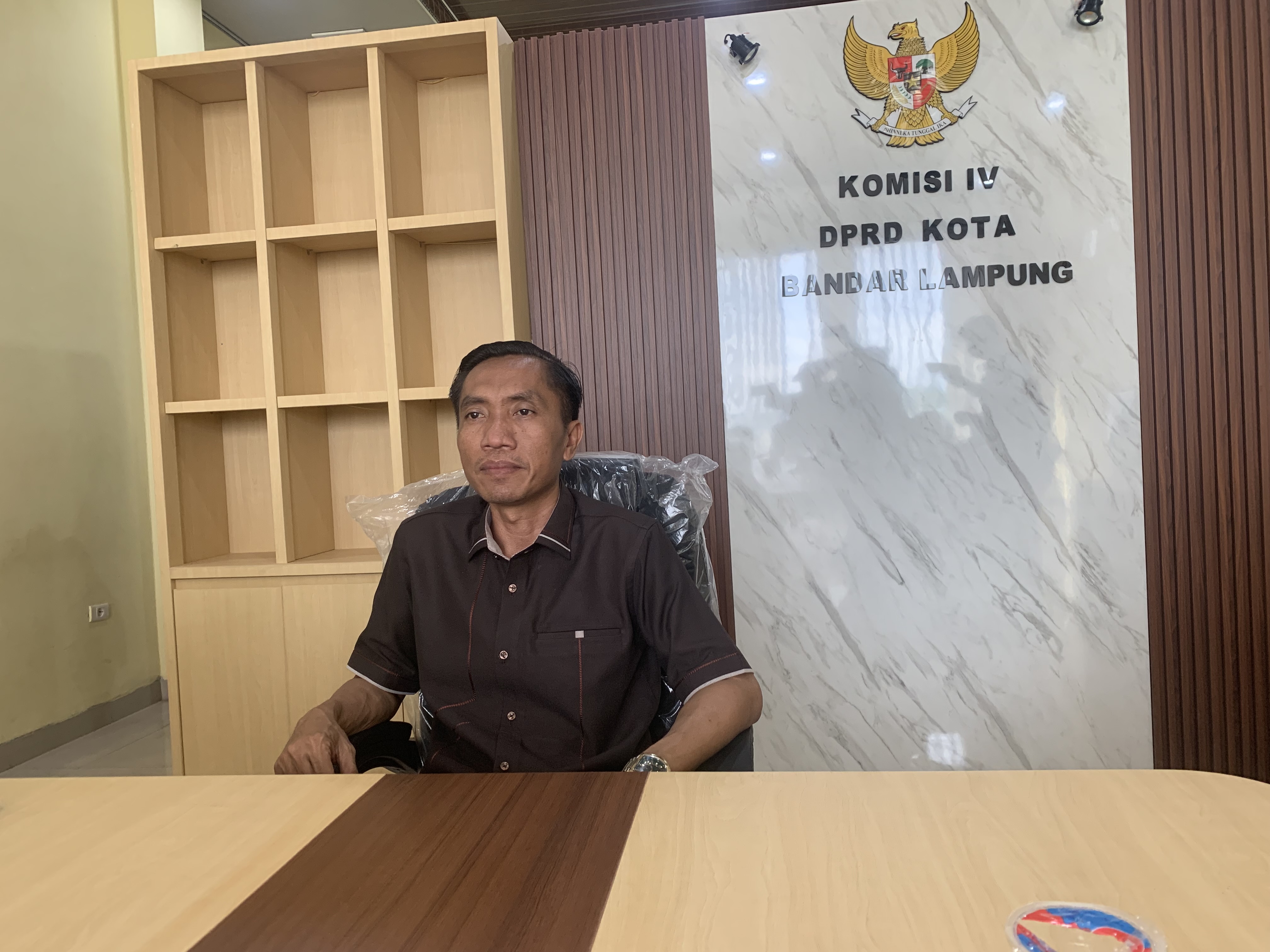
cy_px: 476
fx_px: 954
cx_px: 635
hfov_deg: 67.3
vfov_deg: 53.1
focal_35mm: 26
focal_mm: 4.25
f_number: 1.8
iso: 100
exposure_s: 1/87
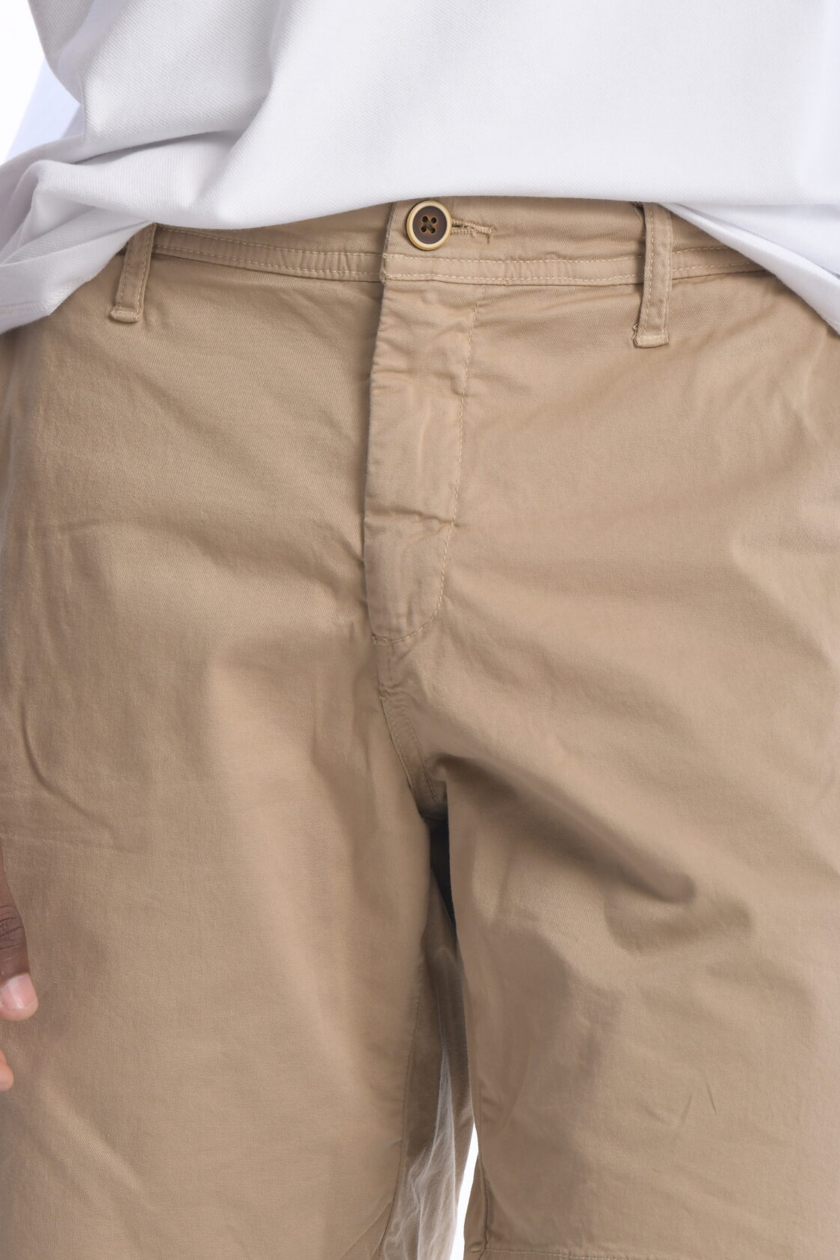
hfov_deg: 4.9
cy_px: 869
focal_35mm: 281
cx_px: 376
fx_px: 9830
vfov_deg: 7.3
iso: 500
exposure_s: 1/250
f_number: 11
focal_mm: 185
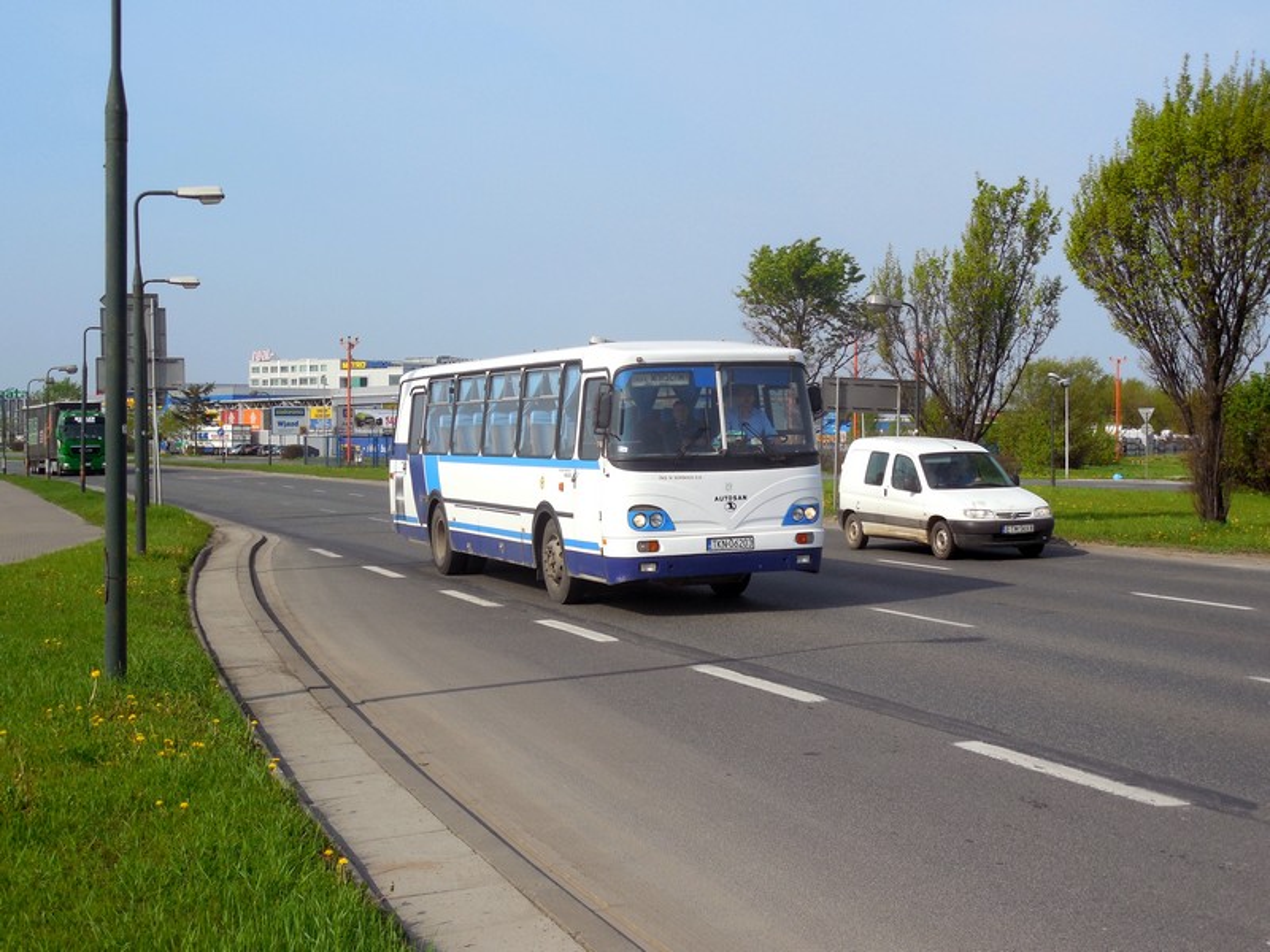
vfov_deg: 30.3
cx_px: 635
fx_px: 1761
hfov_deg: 39.7
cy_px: 476
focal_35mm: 48
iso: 125
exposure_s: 1/1000
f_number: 4
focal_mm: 8.7
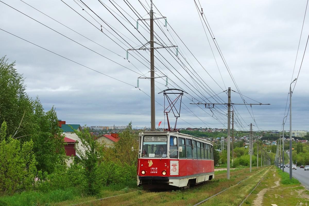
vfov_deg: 34.2
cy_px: 103
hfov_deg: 49.6
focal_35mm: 39
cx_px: 154
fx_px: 335
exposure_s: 1/500
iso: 125
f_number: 5
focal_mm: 14.4
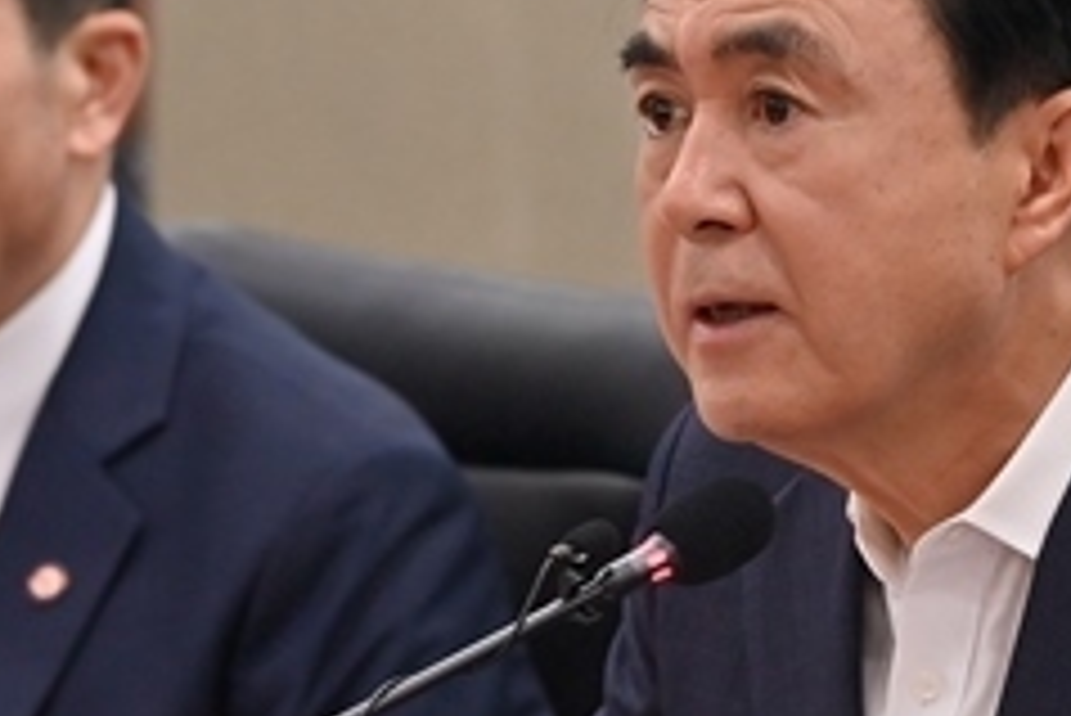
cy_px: 331
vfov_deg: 2.6
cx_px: 765
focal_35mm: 538
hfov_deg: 3.8
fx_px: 16015
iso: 1000
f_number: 5
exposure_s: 1/200
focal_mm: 200
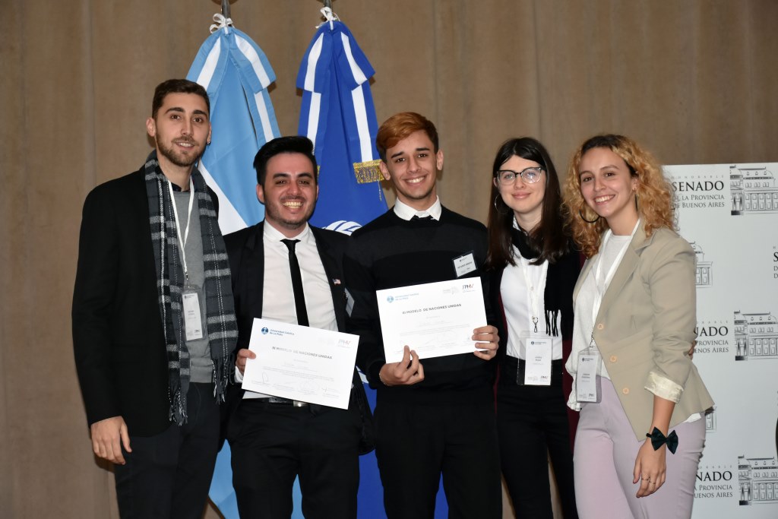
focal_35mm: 78
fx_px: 1686
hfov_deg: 26.0
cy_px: 260
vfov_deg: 17.5
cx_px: 389
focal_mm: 52
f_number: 4.8
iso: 800
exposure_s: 1/60
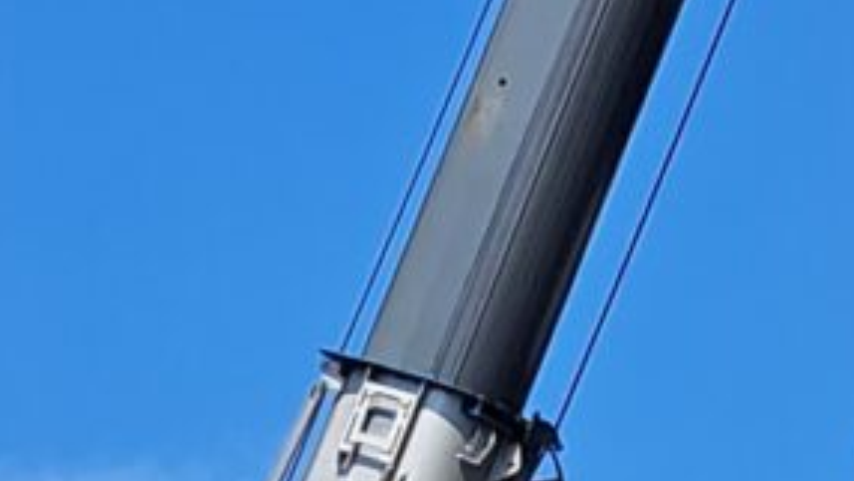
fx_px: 5300
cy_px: 801
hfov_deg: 9.0
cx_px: 1209
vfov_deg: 5.1
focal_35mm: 234
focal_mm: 5.23
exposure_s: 1/1905
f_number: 1.8
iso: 50
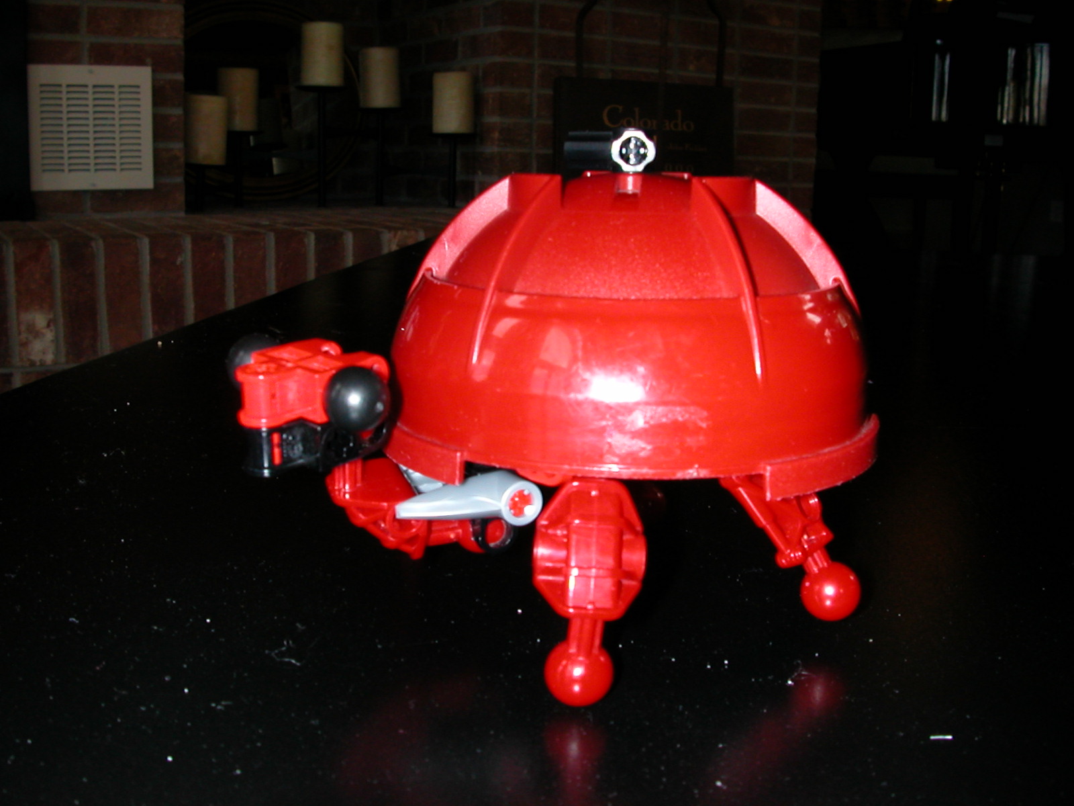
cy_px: 403
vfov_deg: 38.7
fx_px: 1148
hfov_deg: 50.1
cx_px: 537
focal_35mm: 37
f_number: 4.5
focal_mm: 5.6
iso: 100
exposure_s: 1/59.9
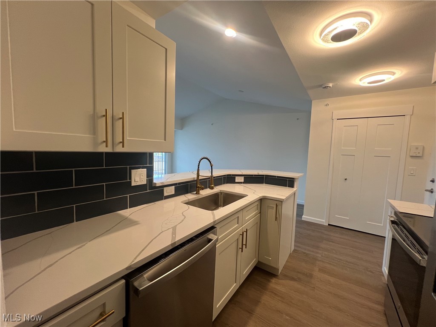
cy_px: 164
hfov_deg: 106.2
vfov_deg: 89.9
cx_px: 218
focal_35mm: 13
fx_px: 164
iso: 200
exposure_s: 1/120
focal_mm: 1.57
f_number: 1.8
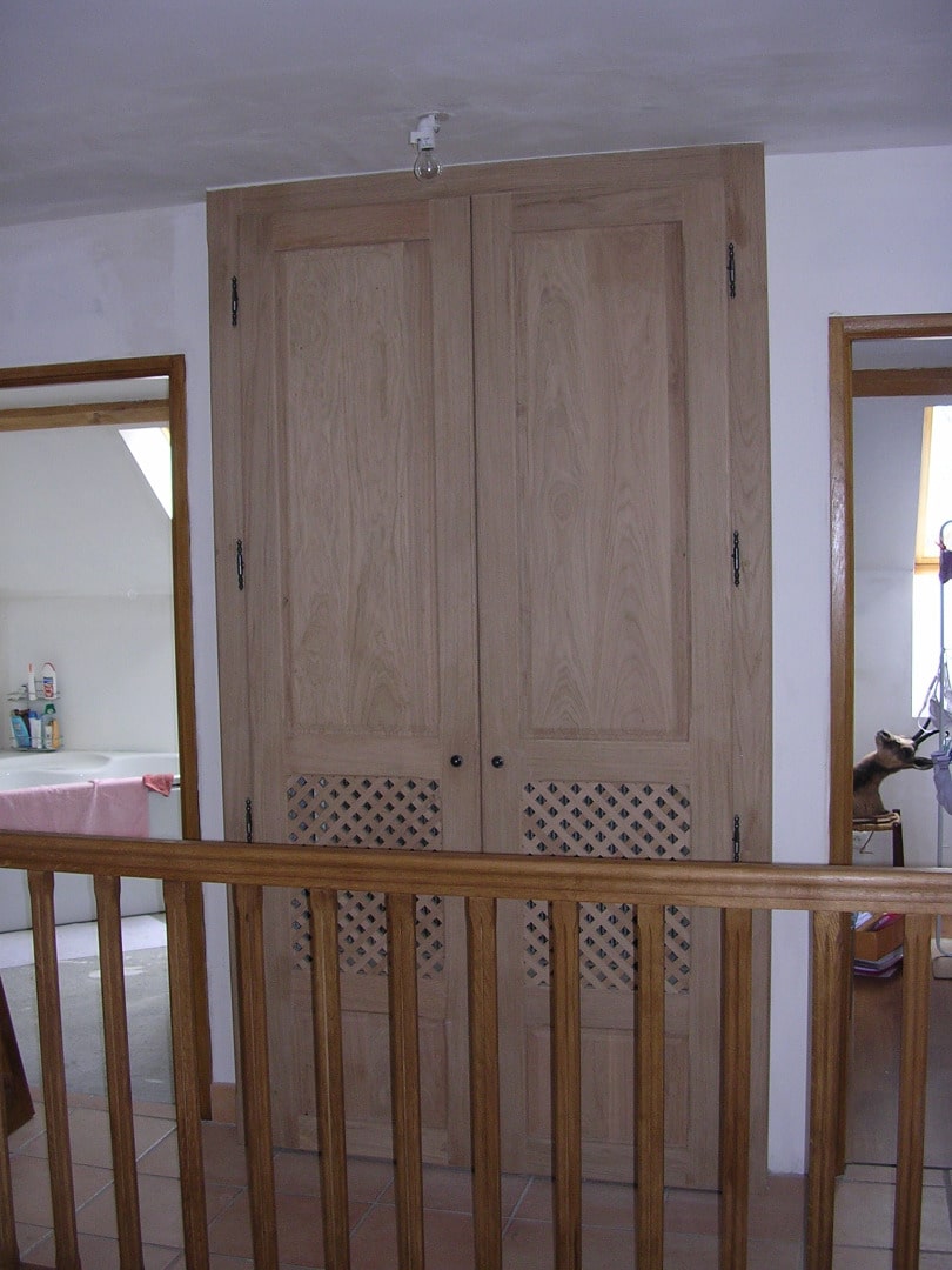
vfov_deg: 49.0
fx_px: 1393
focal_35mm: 38
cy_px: 635
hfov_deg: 37.7
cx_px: 476
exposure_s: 1/60.1
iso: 133
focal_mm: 5.8
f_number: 2.8
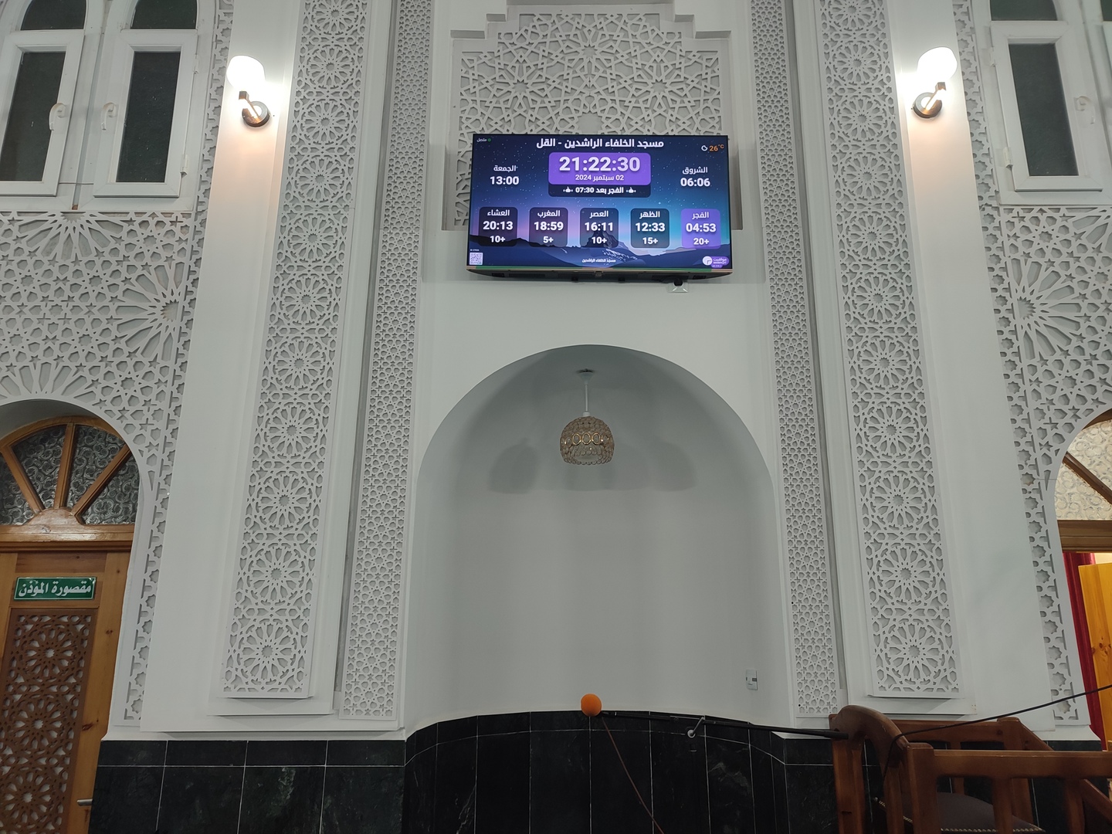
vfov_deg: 54.9
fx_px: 803
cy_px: 417
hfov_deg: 69.4
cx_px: 556
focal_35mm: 25
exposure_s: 1/33
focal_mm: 6.04
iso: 120
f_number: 1.9
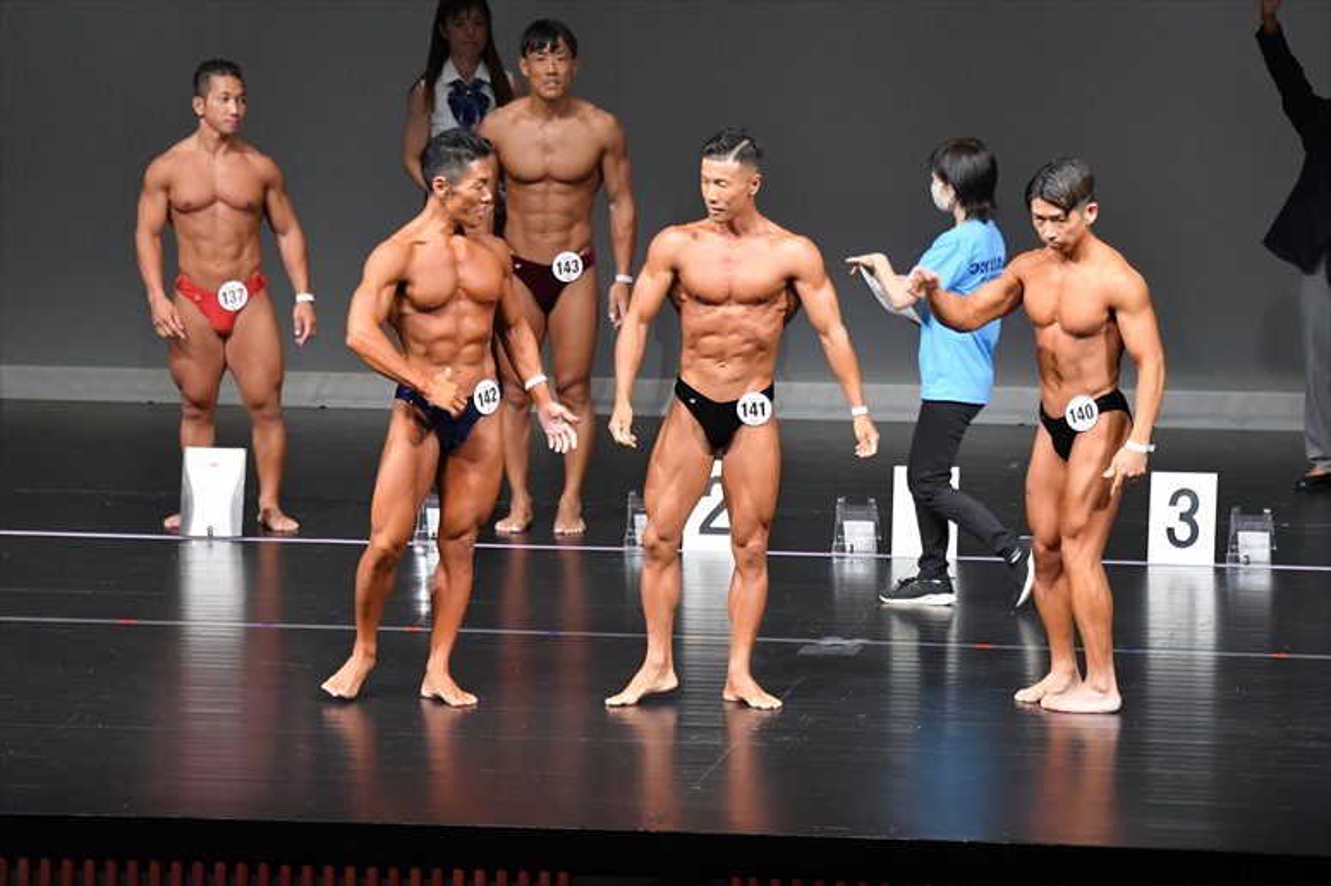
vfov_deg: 5.4
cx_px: 666
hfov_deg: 8.1
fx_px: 9423
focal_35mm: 255
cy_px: 443
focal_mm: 170
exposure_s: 1/400
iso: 5000
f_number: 5.6
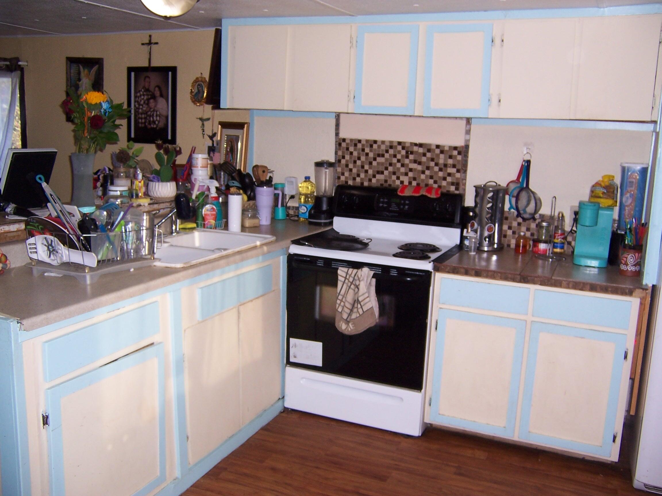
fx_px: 631
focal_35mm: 33
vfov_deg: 42.9
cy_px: 248
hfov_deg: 55.4
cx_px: 331
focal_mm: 5.5
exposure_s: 1/60
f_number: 2.8
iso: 80
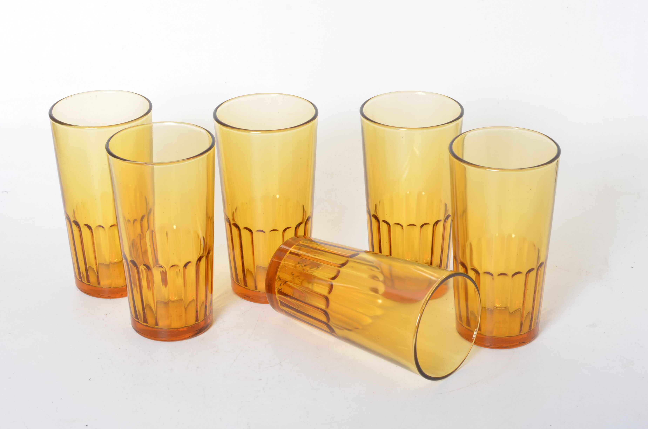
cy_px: 214
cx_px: 324
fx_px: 1347
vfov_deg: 18.1
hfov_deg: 27.0
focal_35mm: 75
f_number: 11
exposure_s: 1/125
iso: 100
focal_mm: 50
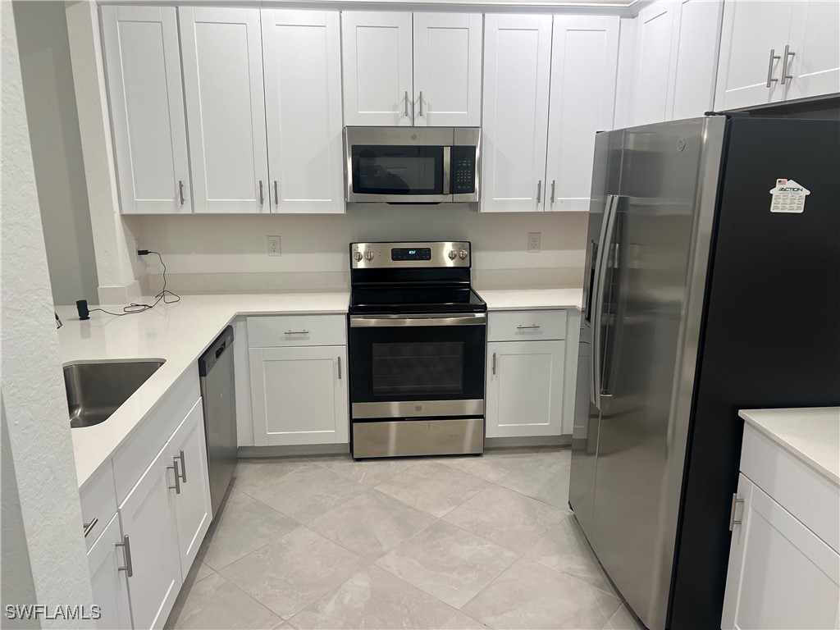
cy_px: 315
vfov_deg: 53.1
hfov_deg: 67.3
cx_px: 420
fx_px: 631
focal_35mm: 26
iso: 125
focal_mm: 5.7
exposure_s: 1/120
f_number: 1.5
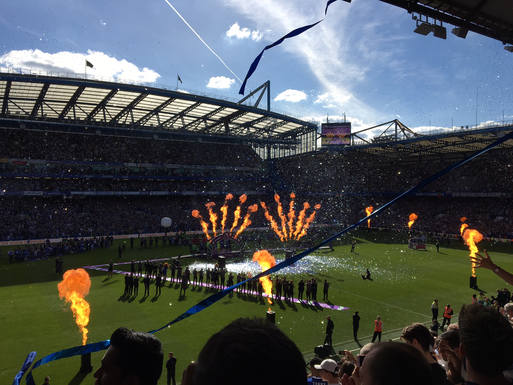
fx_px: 430
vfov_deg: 48.2
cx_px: 256
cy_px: 192
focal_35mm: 29
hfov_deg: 61.7
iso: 25
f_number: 2.2
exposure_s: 1/2198
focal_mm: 4.15
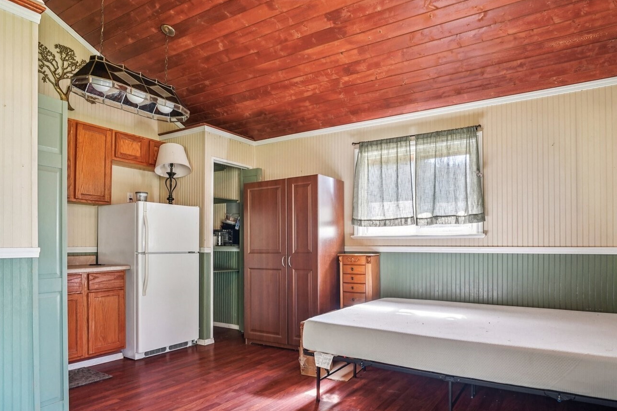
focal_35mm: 21
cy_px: 253
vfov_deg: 58.8
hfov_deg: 81.2
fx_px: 360
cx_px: 322
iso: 1600
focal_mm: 16
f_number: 8
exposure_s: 1/15
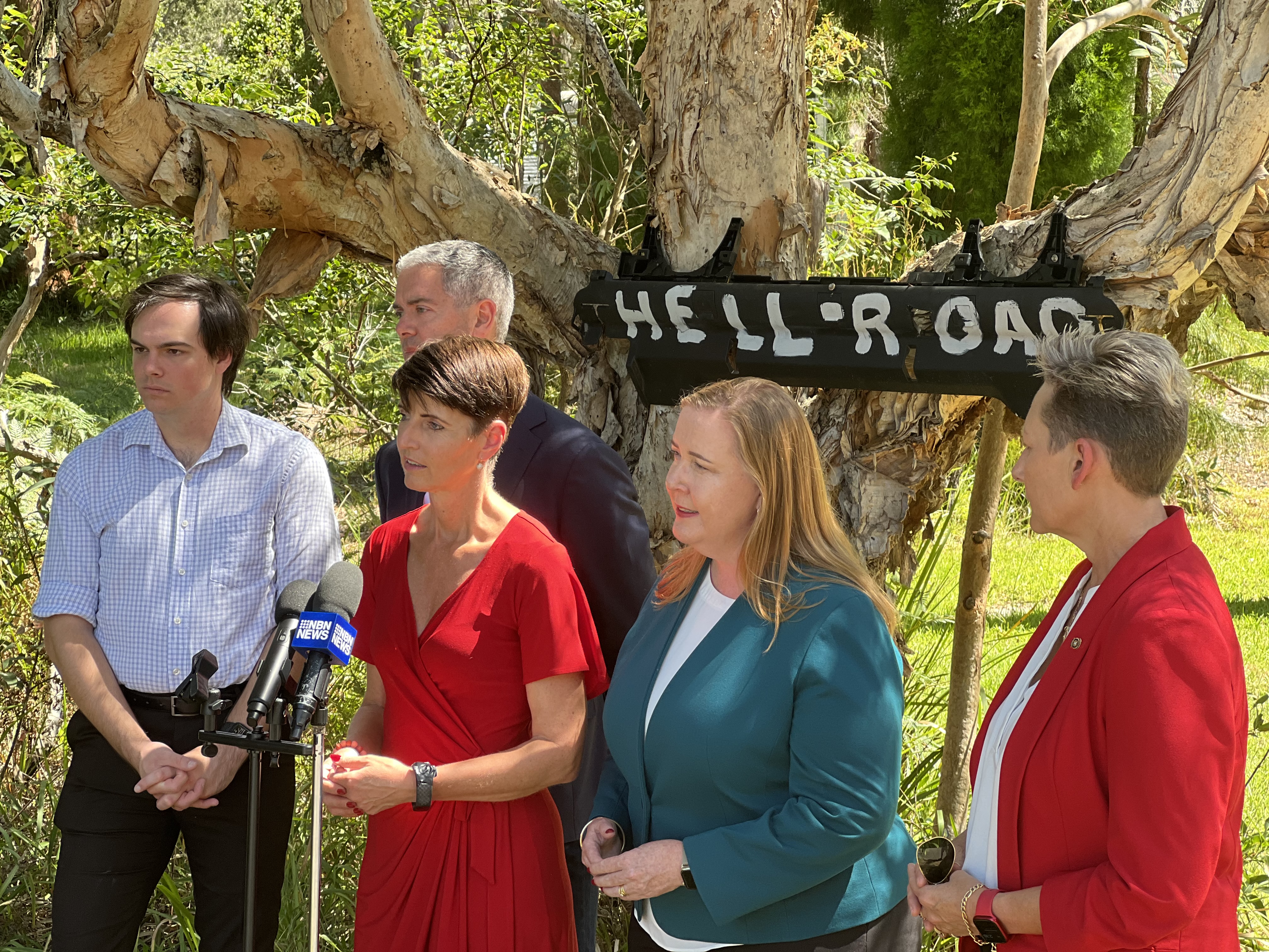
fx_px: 2823
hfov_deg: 25.3
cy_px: 476
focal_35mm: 77
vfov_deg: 19.1
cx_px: 634
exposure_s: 1/121
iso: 50
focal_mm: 9
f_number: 2.8
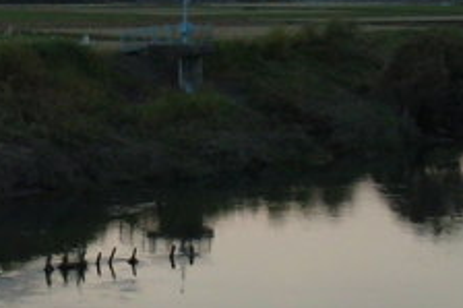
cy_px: -33
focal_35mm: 128
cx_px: -244
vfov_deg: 10.6
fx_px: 1645
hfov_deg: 14.8
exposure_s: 1/60
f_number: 3.3
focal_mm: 5
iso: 100
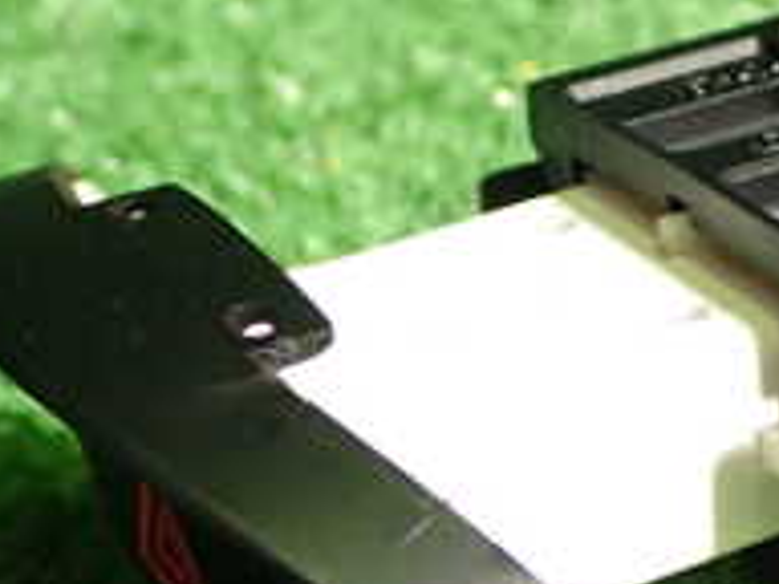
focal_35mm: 128
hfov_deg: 15.3
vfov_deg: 11.6
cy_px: 324
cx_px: 649
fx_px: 2881
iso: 200
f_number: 2.8
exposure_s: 1/40
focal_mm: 7.31
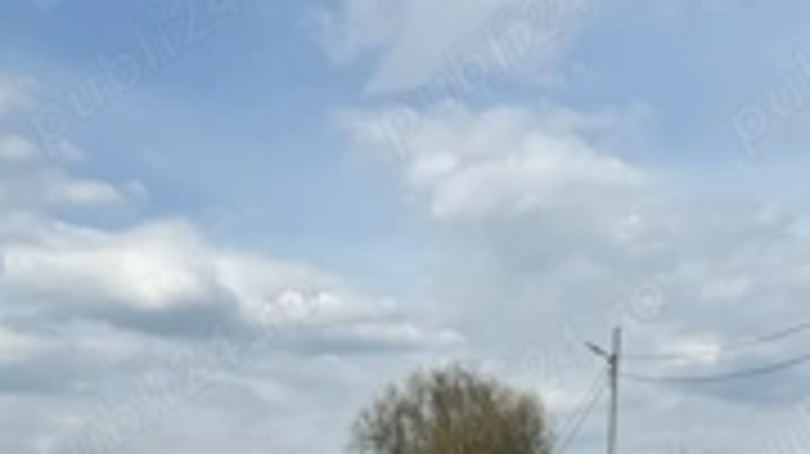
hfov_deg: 35.6
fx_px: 1245
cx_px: 261
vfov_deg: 17.3
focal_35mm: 58
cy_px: 791
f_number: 1.78
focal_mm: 6.86
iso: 80
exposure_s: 1/4608
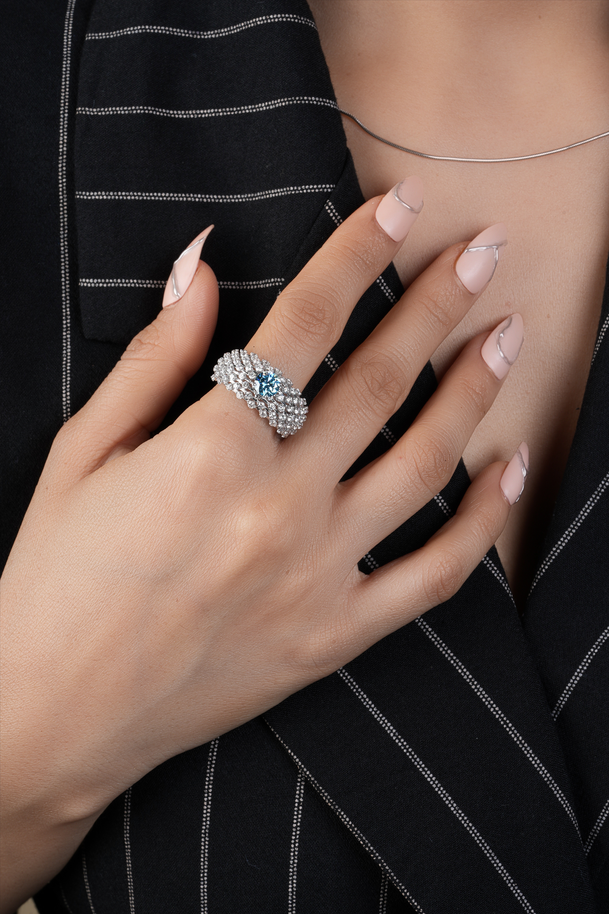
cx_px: 304
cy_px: 457
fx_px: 2284
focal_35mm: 90
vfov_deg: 22.6
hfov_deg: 15.2
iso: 100
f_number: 20
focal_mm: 90
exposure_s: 1/125
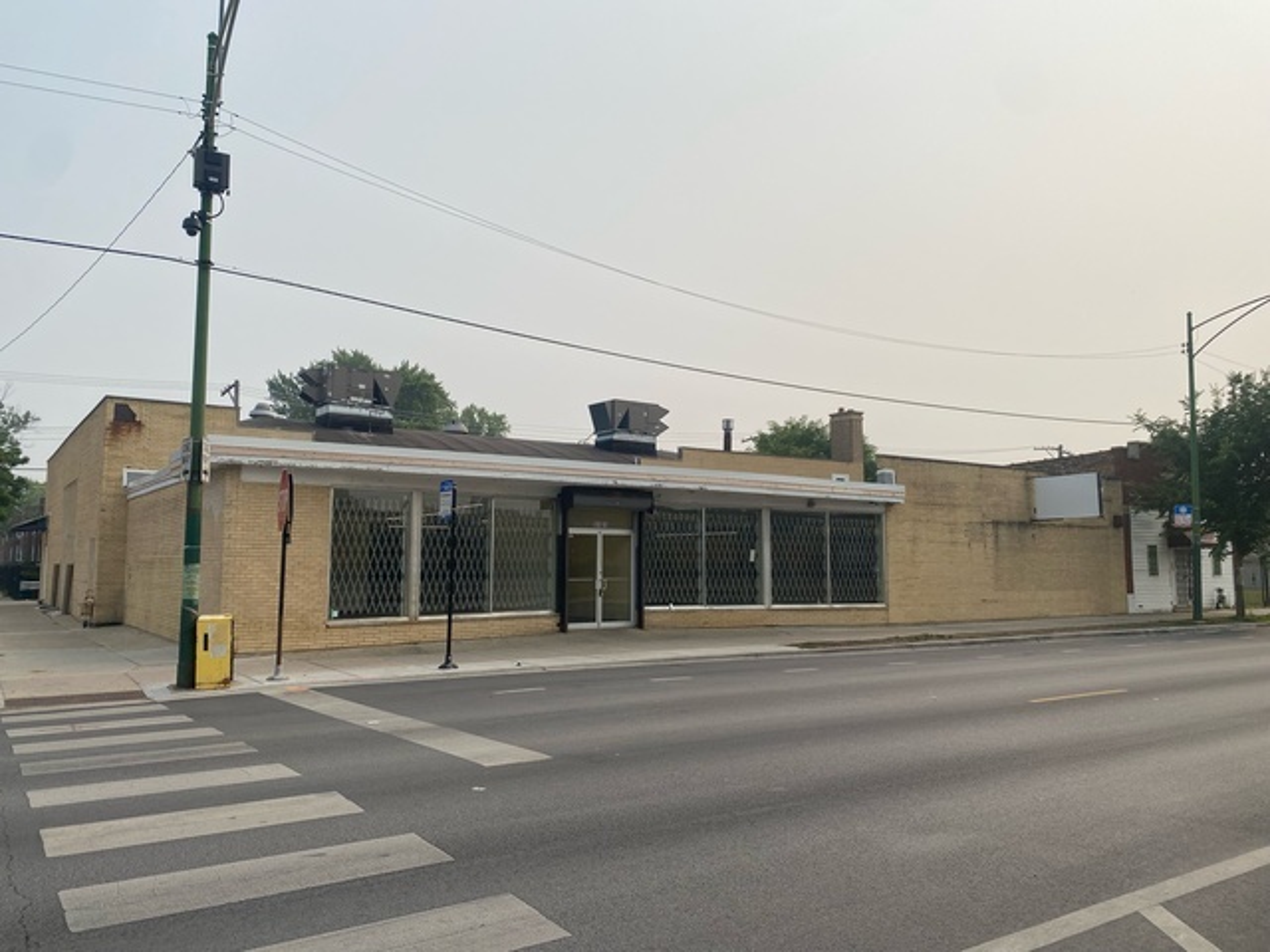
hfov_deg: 67.3
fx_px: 954
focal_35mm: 26
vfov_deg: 53.1
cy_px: 476
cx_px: 635
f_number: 1.8
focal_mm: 4.25
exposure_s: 1/6061
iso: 32
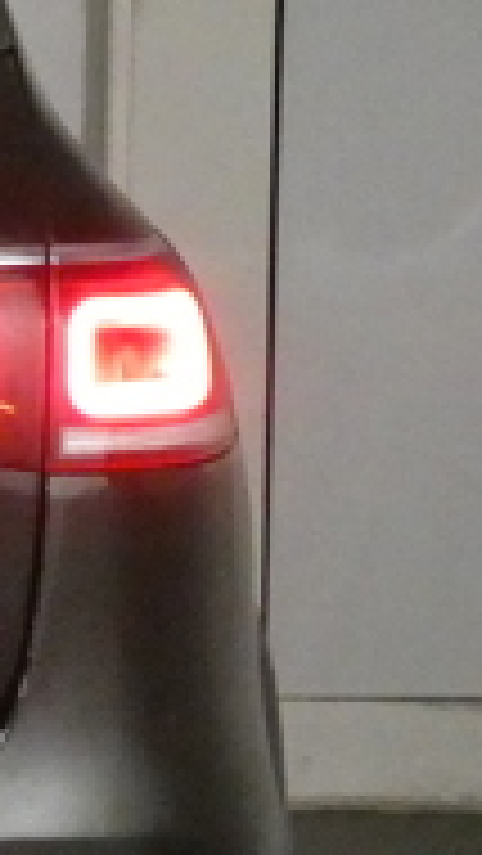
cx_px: -1009
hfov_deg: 4.2
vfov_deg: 7.7
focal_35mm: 280
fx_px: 6356
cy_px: 549
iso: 1600
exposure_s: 1/60
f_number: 4.1
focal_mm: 10.8
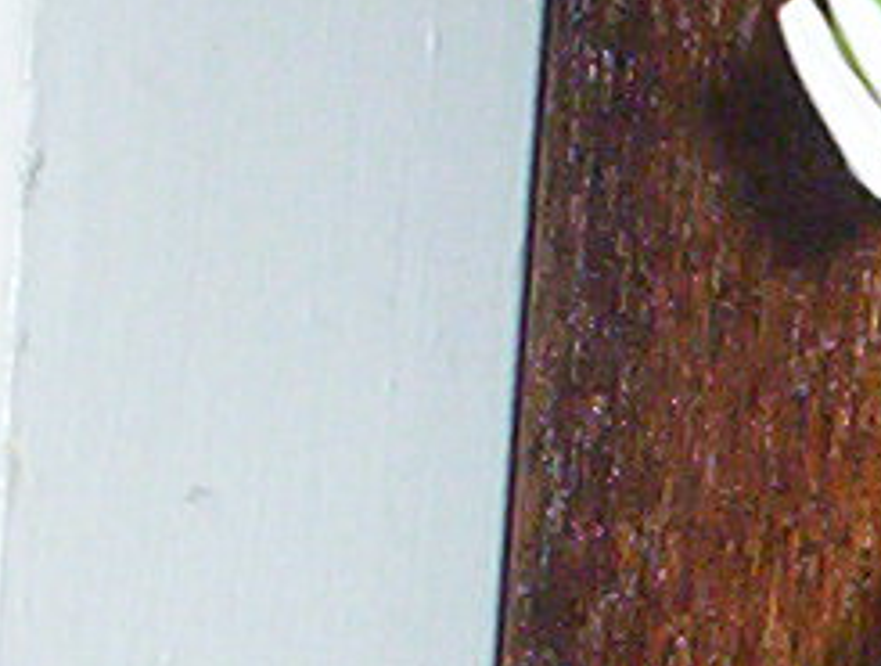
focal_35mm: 253
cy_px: 1145
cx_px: 1420
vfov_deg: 5.8
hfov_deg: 7.6
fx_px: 6455
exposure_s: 1/60
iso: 140
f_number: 4.5
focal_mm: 4.99
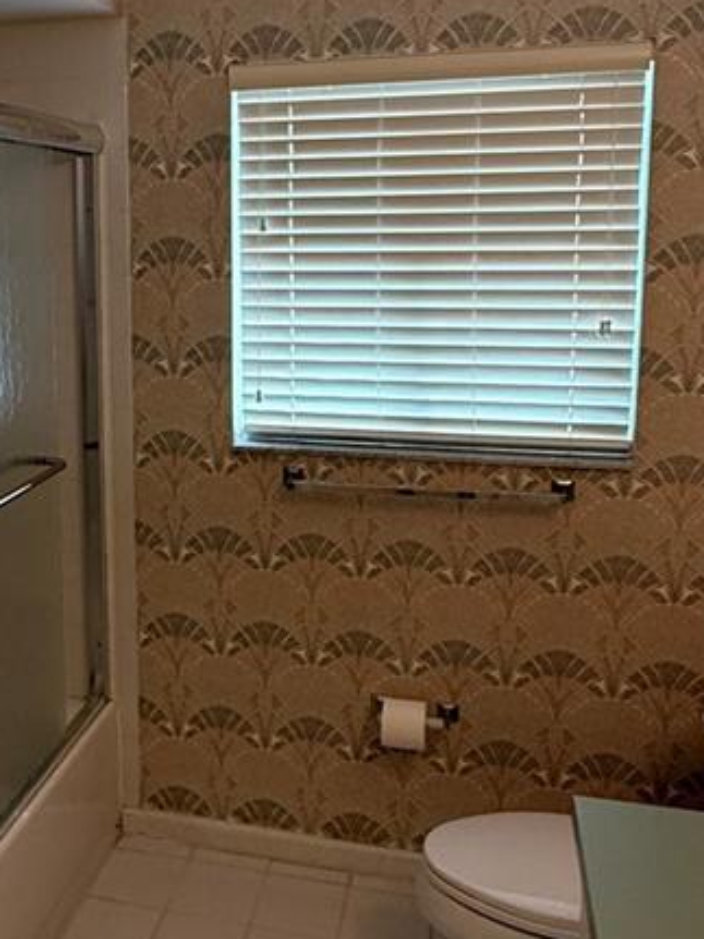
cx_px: 172
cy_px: 379
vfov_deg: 47.6
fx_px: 1058
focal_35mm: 39
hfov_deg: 35.9
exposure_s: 1/120
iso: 320
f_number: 2.2
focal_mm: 2.22
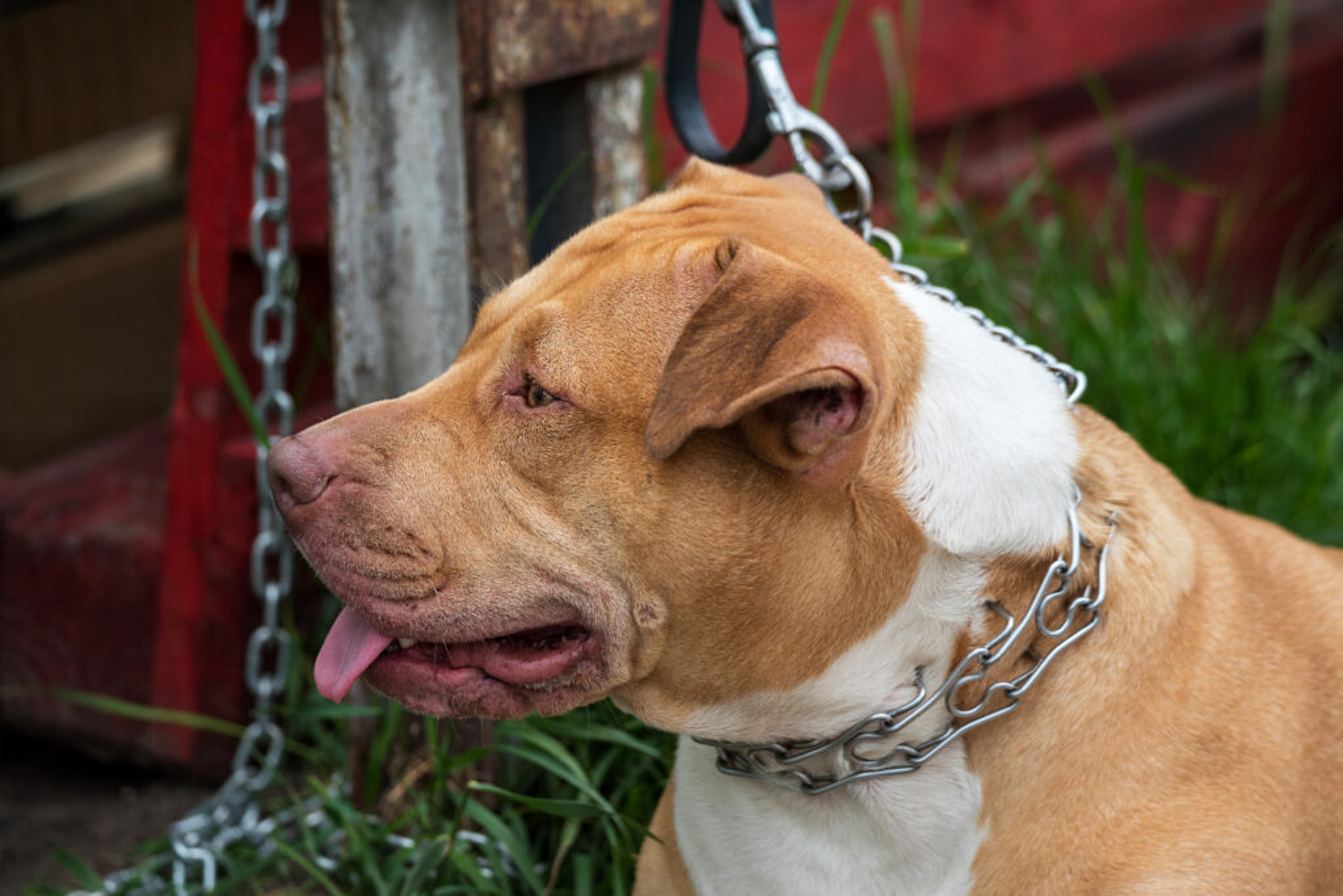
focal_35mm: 340
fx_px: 12691
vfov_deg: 4.0
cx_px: 672
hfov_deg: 6.1
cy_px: 448
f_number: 6
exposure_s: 1/1250
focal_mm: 340
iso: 400
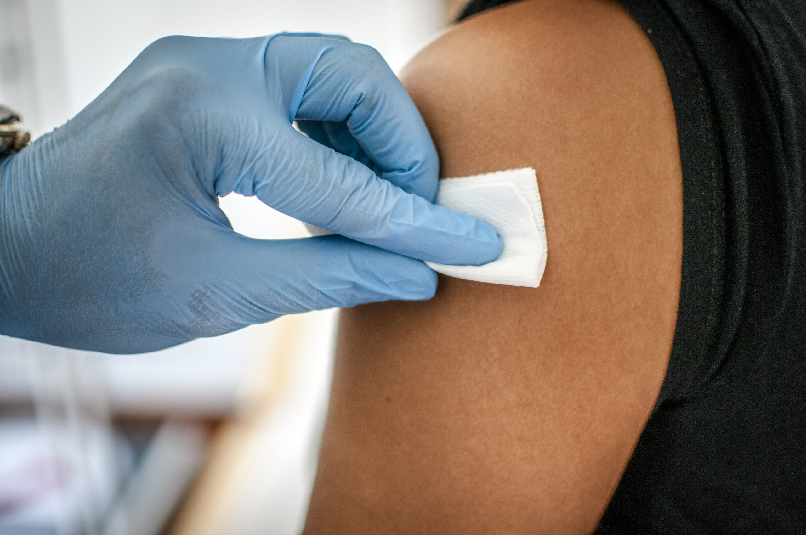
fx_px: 1174
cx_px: 403
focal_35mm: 52
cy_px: 268
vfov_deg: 25.7
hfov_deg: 37.9
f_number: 1.8
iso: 450
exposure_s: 1/125
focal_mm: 35
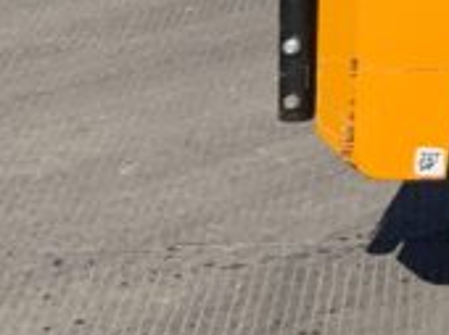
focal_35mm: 175
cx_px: 1199
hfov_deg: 9.6
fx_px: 2267
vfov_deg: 8.0
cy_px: -390
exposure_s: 1/2667
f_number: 1.8
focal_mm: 3
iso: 16
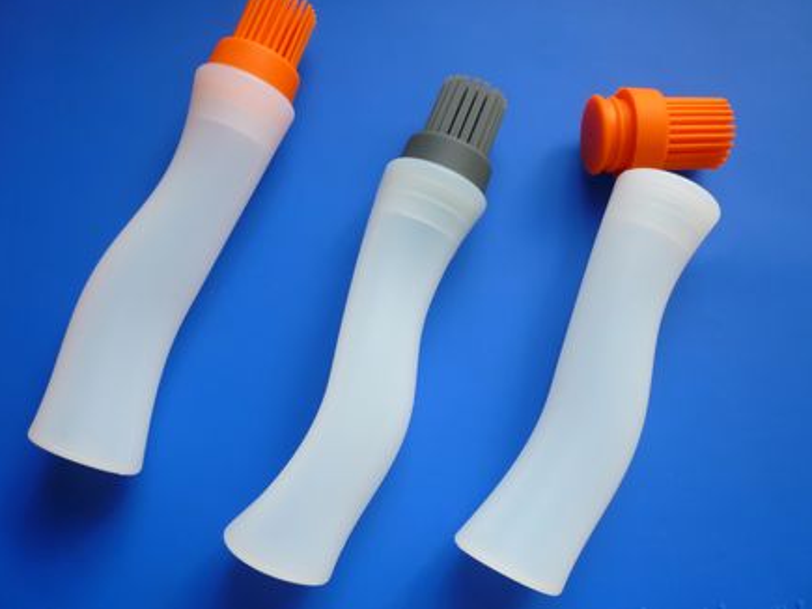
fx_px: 704
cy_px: 295
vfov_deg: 46.8
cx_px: 414
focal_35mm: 30
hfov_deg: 60.0
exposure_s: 1/30
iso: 125
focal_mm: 5.2
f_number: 3.3
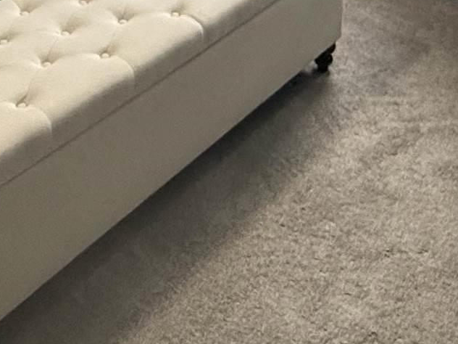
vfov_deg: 17.3
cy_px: -289
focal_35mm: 68
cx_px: 244
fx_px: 900
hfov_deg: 28.6
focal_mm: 2.22
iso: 400
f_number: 2.2
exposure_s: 1/120
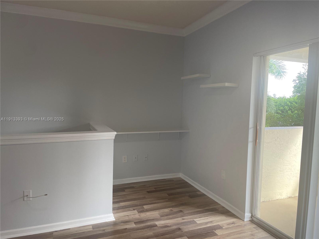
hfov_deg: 67.3
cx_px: 160
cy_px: 120
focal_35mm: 26
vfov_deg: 53.1
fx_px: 240
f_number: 1.6
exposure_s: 1/120
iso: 64
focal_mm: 4.2
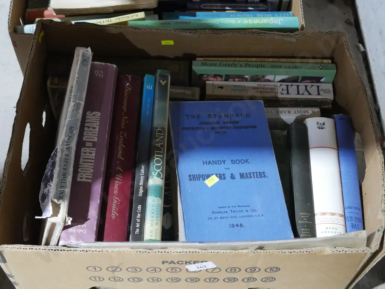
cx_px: 192
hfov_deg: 35.5
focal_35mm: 54
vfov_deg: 27.1
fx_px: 601
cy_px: 144
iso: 3200
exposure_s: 1/50
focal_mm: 27
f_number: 5.3
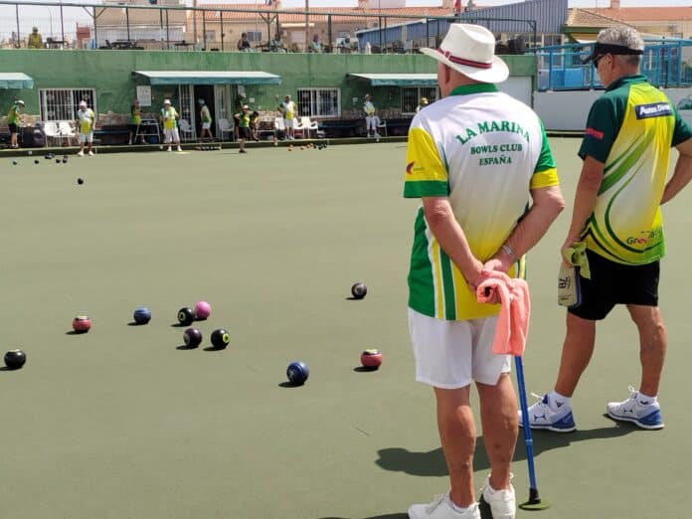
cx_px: 346
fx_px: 960
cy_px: 260
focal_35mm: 48
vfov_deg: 30.3
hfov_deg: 39.7
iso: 50
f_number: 1.7
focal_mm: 5.31
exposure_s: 1/917
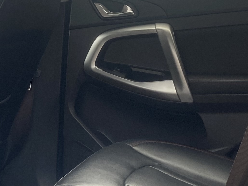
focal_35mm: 102
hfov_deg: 19.1
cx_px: 62
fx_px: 731
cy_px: 85
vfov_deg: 14.5
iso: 50
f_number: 1.8
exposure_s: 1/121
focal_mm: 4.25
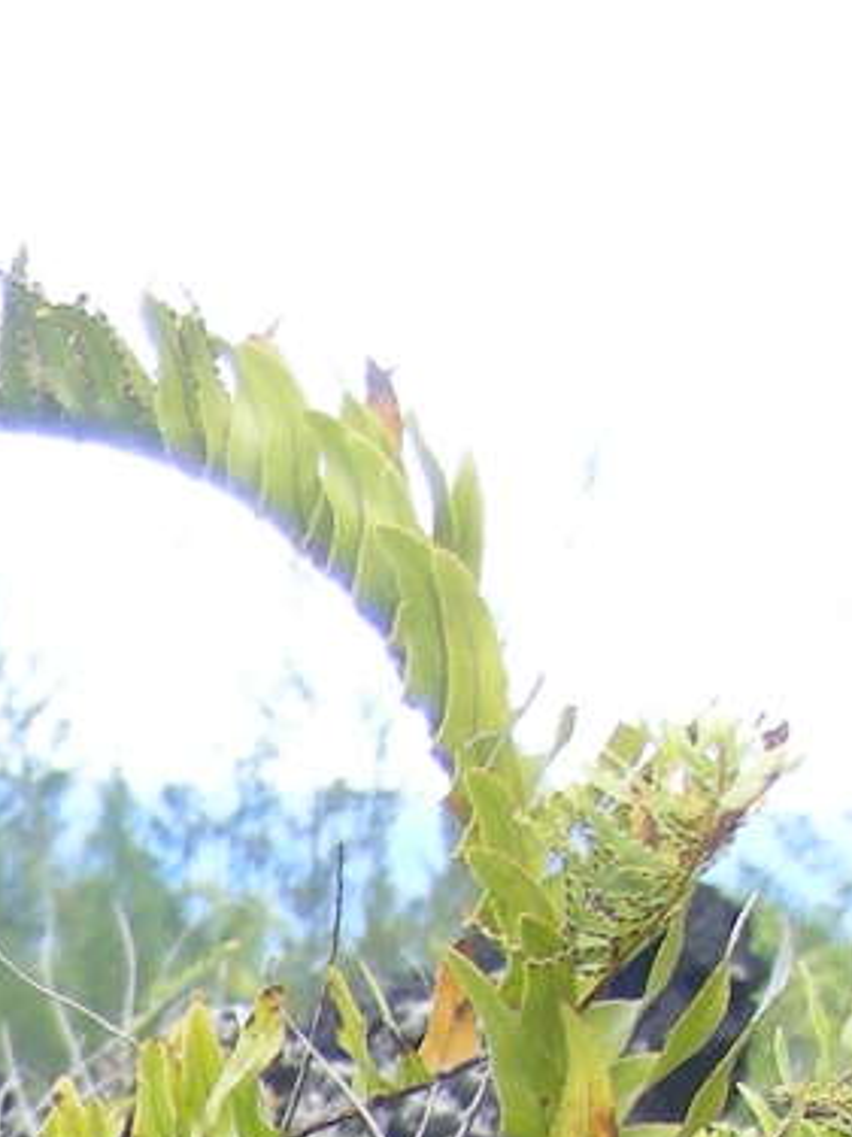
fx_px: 7355
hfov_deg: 6.1
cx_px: -1746
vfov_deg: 7.7
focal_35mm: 224
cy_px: 3411
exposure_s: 1/71
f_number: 3.4
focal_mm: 7.5
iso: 64
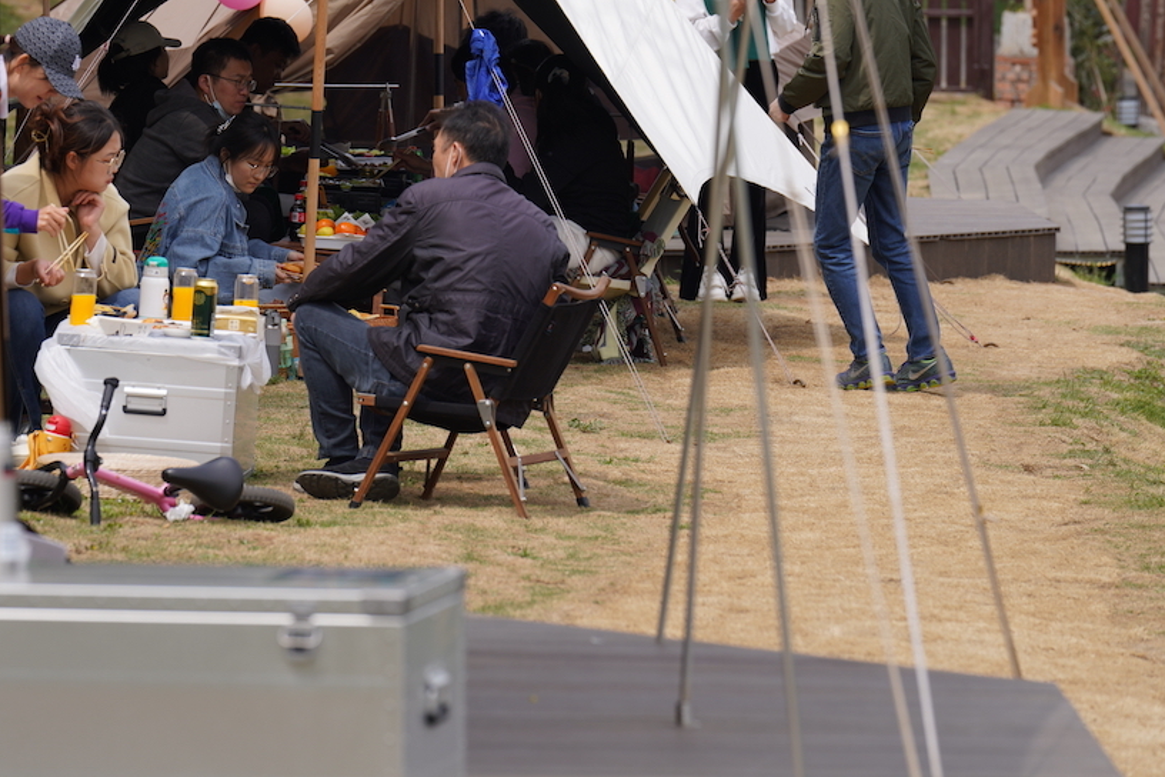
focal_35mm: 294
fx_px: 9513
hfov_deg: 7.0
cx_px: 364
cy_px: 237
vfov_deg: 4.7
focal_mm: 200
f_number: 5.6
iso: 100
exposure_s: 1/500
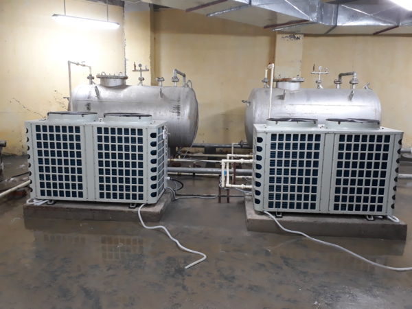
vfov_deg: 51.4
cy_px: 154
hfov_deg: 65.3
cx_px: 206
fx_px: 321
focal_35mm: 27
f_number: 1.9
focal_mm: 3.6
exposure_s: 1/20
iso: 200
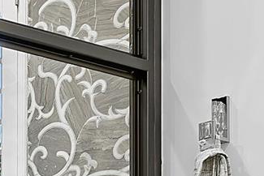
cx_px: -423
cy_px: 501
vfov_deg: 6.9
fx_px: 1343
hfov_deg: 9.6
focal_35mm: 183
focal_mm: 29
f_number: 8
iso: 320
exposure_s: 1/2.5
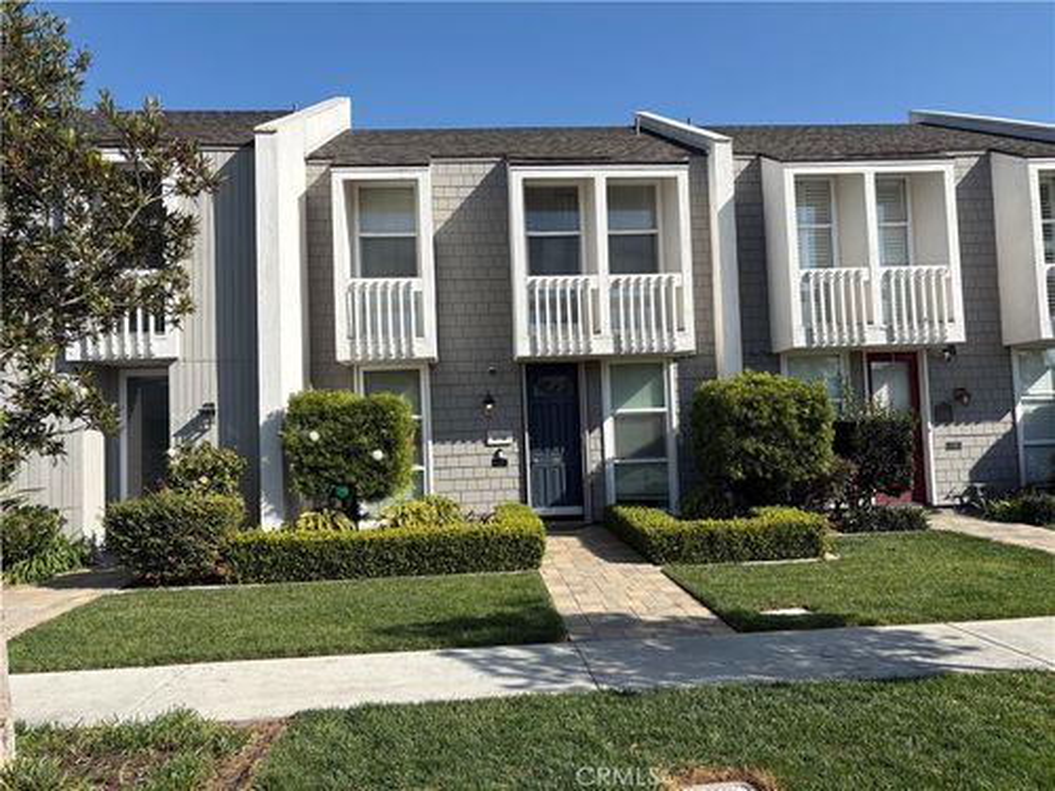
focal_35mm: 26
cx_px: 528
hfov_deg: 67.3
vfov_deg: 53.1
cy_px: 396
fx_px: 792
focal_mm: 5.96
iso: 50
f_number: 1.6
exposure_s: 1/3125
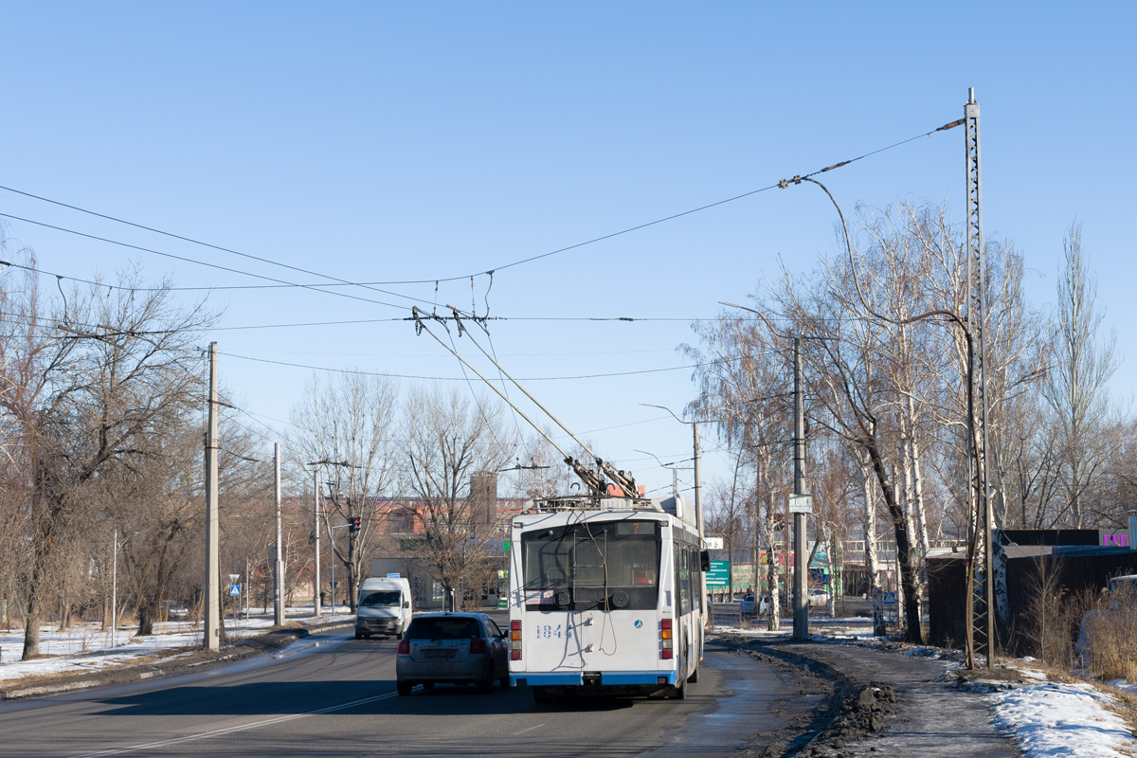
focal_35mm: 51
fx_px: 1611
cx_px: 568
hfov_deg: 38.9
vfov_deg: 26.5
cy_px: 379
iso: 200
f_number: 8
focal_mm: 34
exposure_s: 1/640
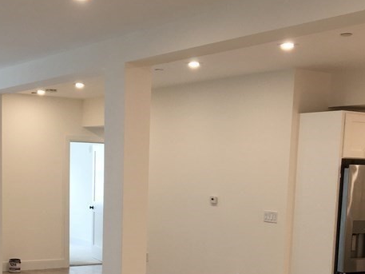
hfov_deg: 29.8
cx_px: 162
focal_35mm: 65
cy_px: 260
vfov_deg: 21.9
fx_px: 686
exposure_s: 1/30
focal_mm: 4.15
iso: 25
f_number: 2.2
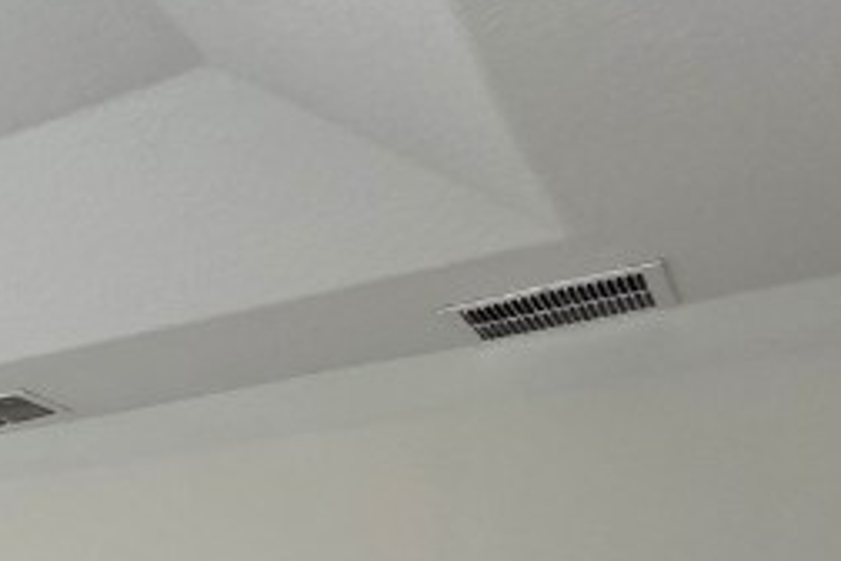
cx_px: -537
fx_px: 1285
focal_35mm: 55
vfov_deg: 20.6
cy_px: 865
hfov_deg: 24.3
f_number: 1.9
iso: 125
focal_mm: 2.2
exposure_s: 1/120
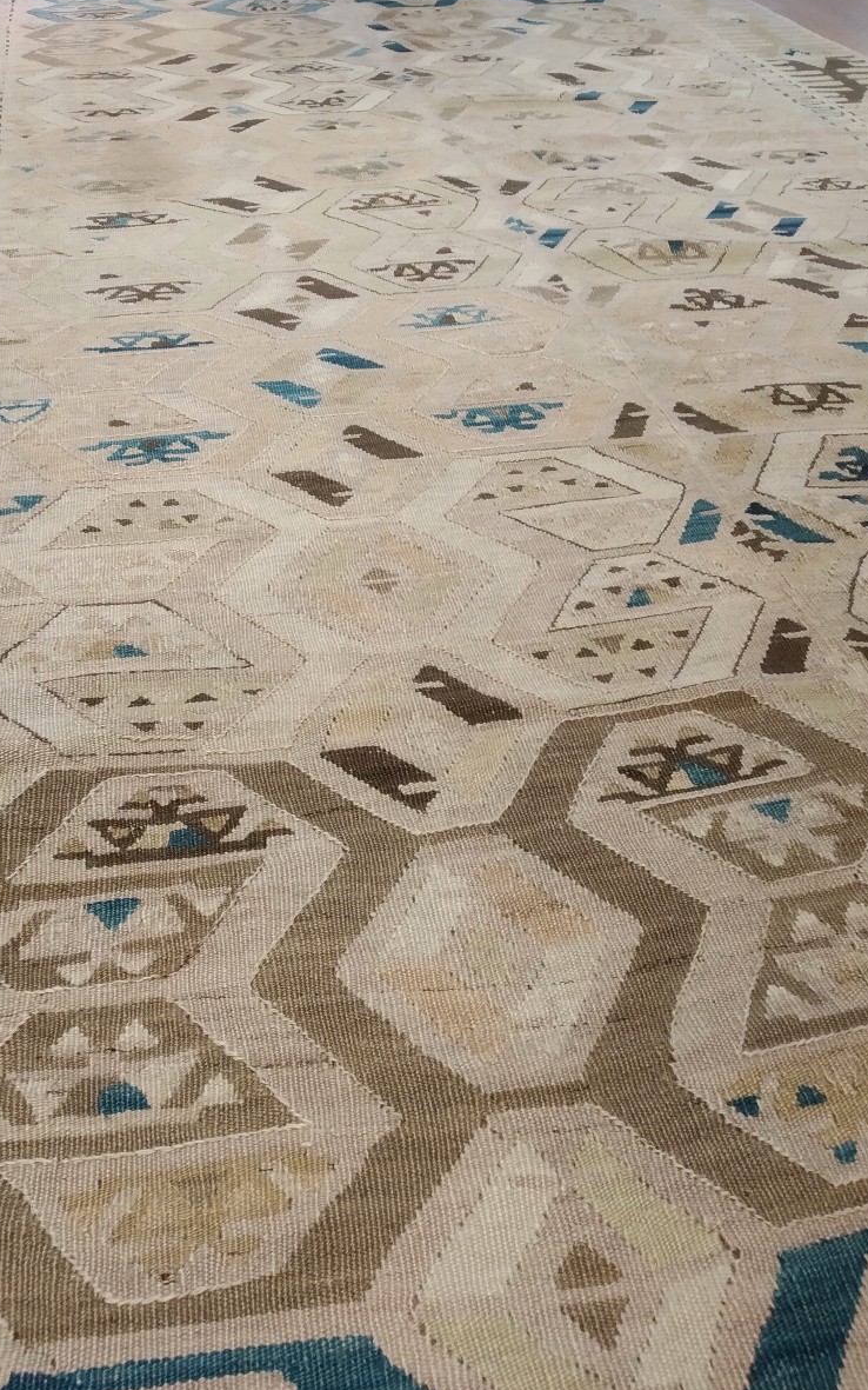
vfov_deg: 66.5
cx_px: 379
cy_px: 698
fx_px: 1060
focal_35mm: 28
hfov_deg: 44.4
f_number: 2.2
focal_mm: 3.82
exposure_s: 1/33
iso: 320
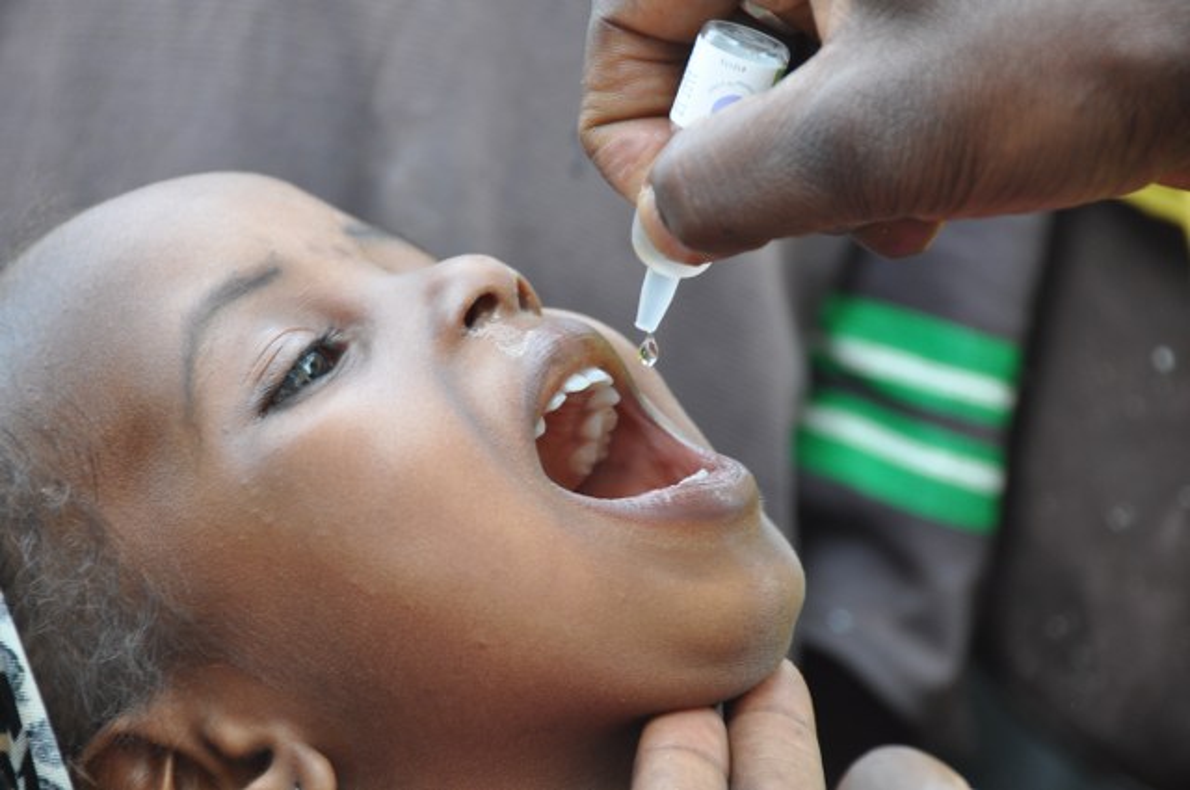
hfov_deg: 13.1
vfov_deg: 8.7
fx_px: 5200
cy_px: 395
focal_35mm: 158
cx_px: 595
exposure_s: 1/125
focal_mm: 105
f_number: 5.3
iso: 400
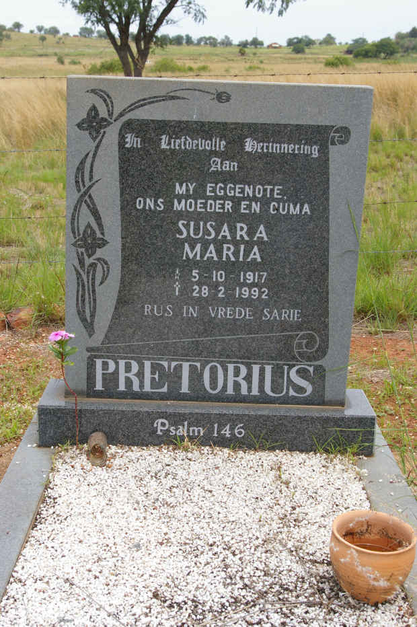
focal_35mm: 52
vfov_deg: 37.9
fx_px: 913
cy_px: 314
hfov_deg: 25.7
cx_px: 208
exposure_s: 1/250
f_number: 8
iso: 200
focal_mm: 35
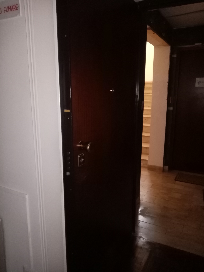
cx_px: 102
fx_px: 204
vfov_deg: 67.3
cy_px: 136
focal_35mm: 26
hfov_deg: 53.1
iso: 696
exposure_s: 1/25
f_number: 1.8
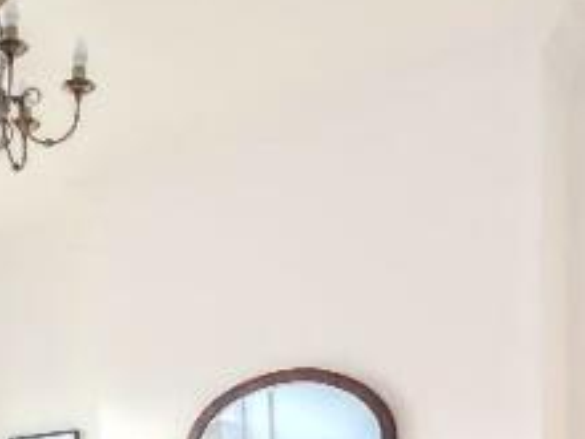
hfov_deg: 31.4
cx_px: -19
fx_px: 946
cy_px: 627
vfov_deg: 22.3
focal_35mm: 56
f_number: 1.7
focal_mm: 2.02
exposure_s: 1/154
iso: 80
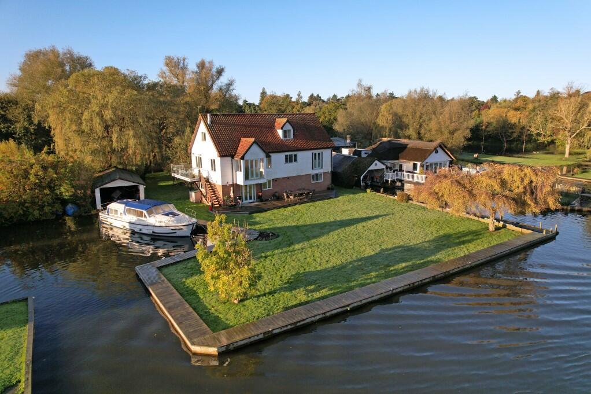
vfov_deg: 57.2
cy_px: 197
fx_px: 361
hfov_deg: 78.6
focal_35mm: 22
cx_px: 296
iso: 110
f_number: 2.8
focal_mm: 8.38
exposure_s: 1/125
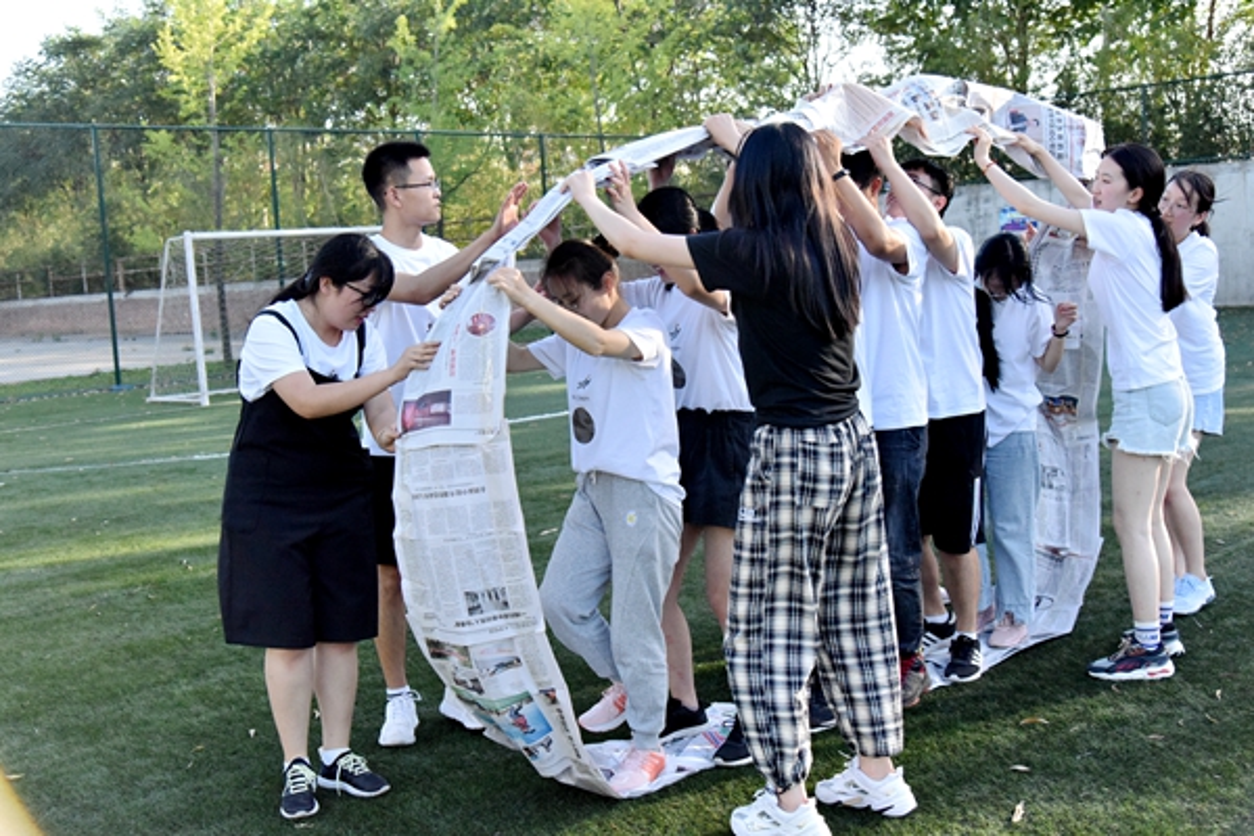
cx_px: 627
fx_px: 1393
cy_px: 418
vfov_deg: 33.4
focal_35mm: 40
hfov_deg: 48.5
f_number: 5
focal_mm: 40
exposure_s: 1/4000
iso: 6400
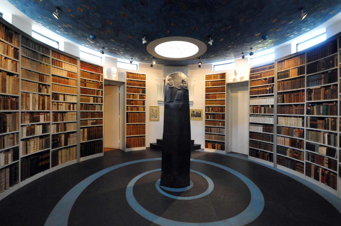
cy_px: 113
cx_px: 170
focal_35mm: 15
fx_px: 142
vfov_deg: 77.2
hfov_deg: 100.5
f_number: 4
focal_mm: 10
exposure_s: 1/50
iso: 2500
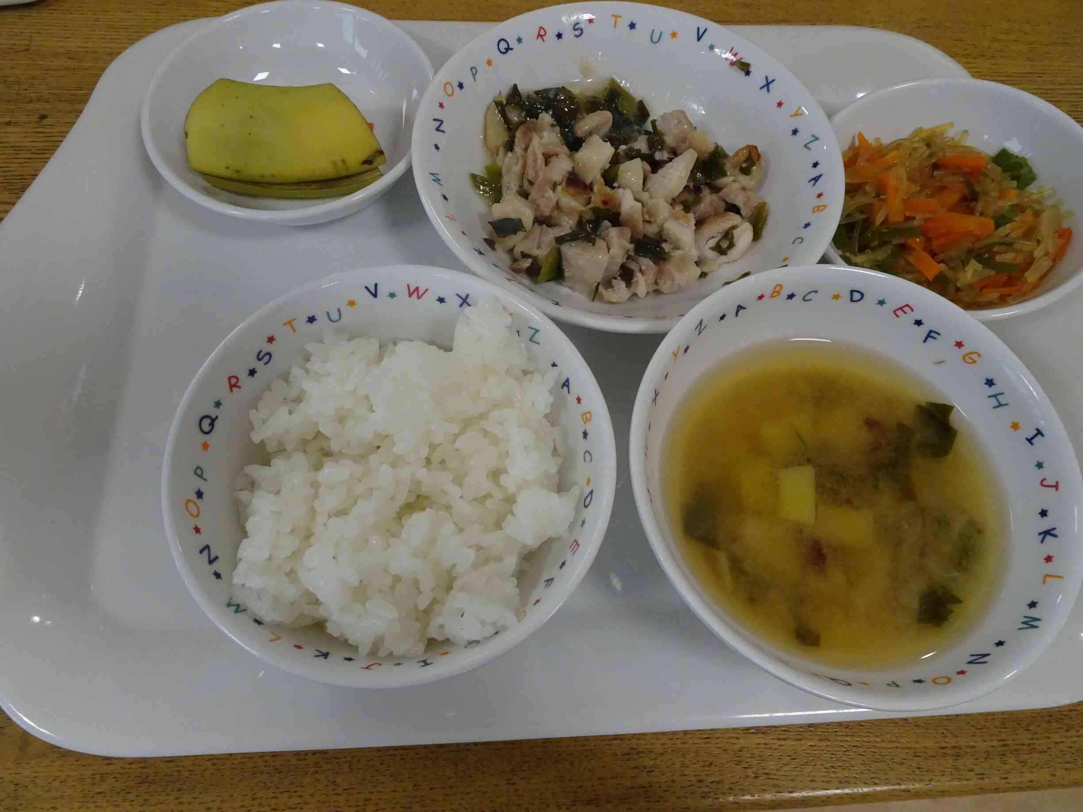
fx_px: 751
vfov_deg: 56.8
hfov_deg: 71.6
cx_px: 542
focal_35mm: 24
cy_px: 406
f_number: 3.5
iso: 640
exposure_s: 1/250
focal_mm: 4.1
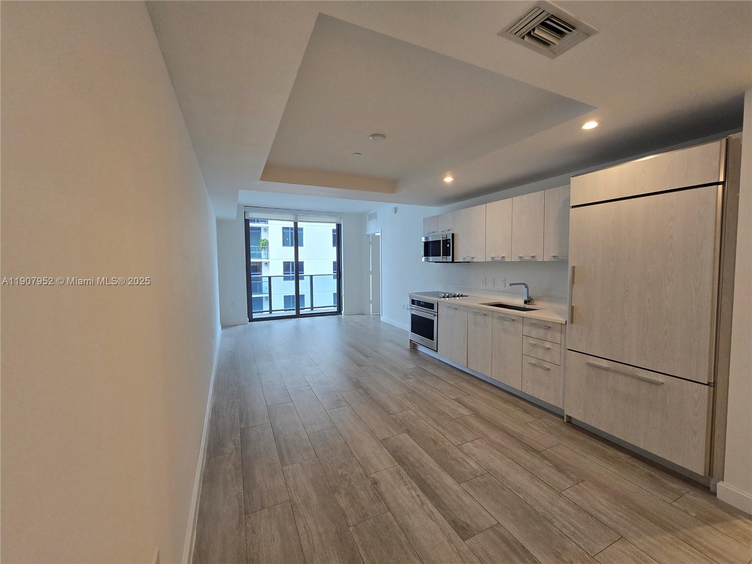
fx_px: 282
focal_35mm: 13
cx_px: 376
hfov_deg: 106.2
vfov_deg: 89.9
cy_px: 282
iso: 160
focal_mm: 2.2
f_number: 2.2
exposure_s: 1/60
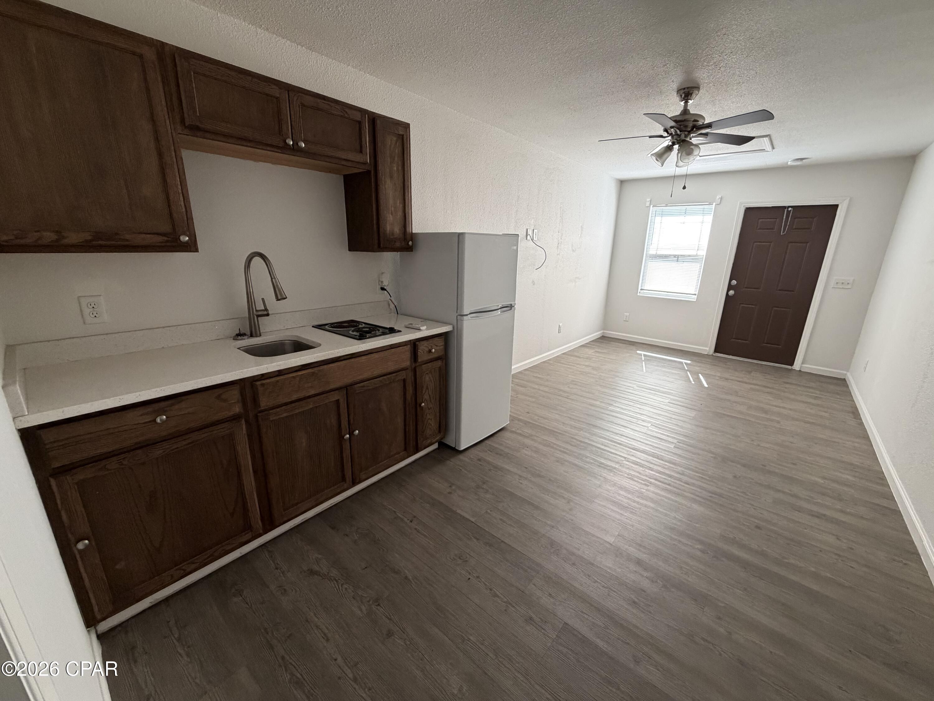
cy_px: 350
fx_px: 378
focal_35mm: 14
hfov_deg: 102.1
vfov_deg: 85.7
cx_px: 467
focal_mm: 2.22
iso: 320
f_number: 2.2
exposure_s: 1/104
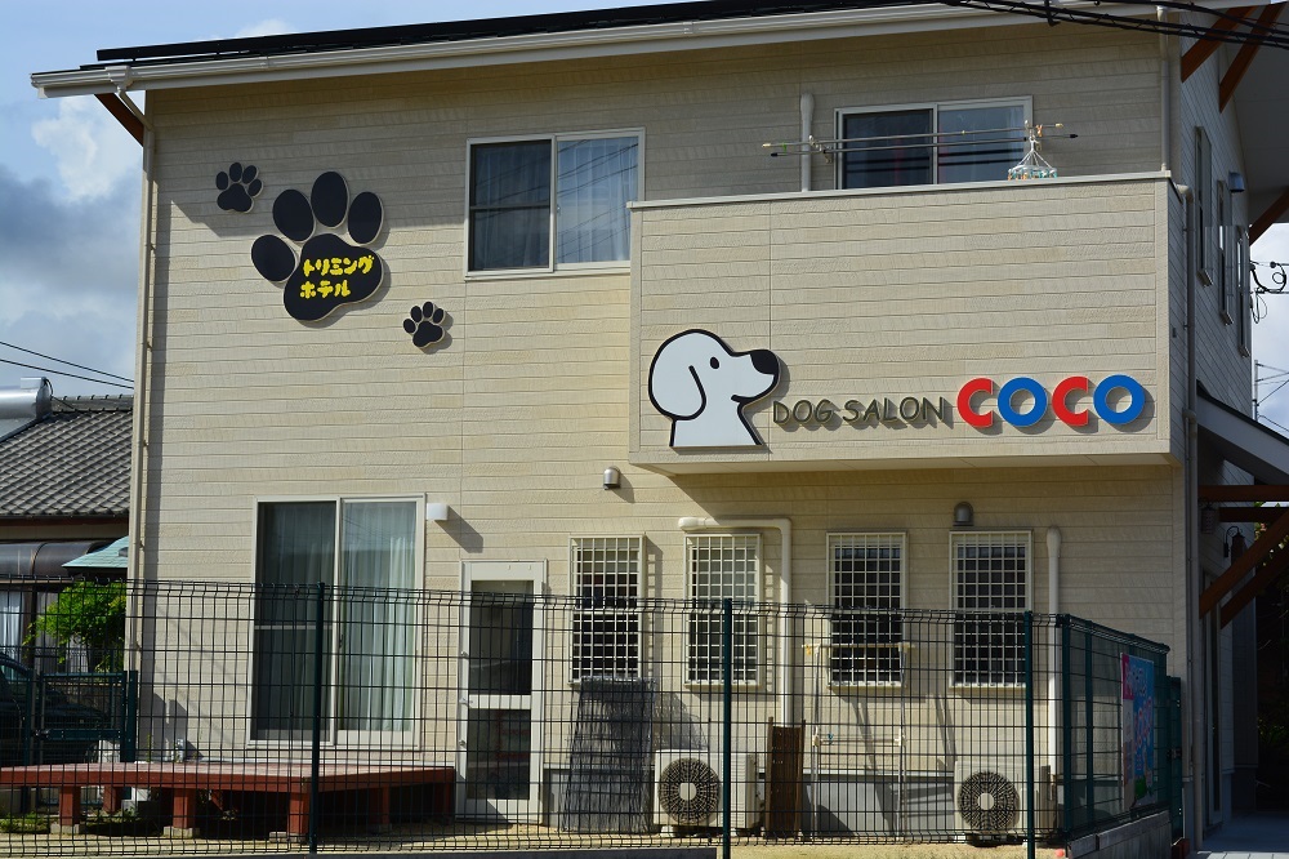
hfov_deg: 29.9
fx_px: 2416
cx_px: 644
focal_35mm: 68
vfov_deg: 20.1
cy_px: 430
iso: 200
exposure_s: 1/400
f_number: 11
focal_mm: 45
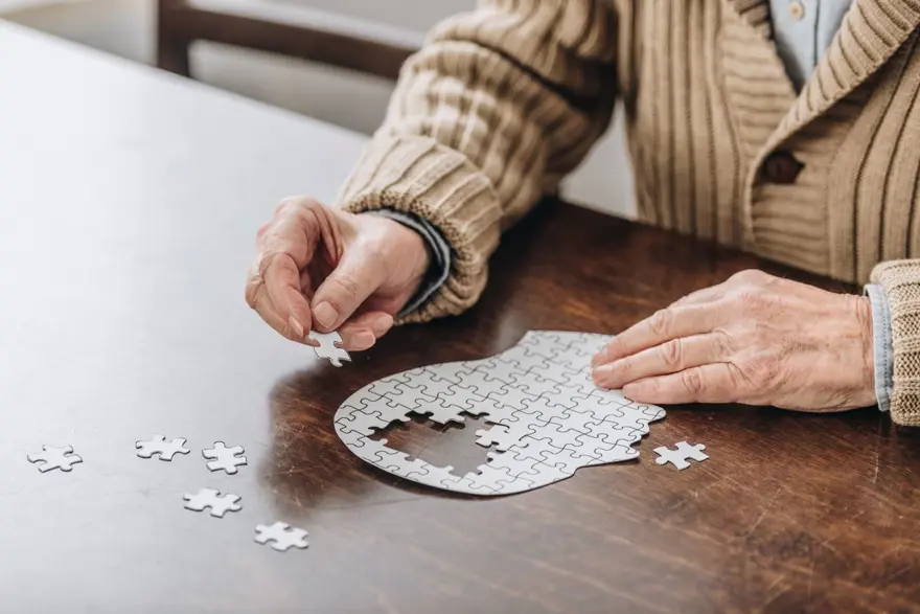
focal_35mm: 102
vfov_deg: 13.4
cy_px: 307
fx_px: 2607
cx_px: 460
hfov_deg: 20.0
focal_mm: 102
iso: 100
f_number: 2.8
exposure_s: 1/200
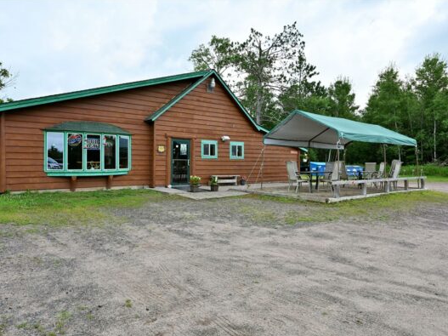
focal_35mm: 23
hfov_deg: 73.7
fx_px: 298
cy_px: 168
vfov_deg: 58.9
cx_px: 200
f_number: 5.6
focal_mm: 21
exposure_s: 1/640
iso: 250
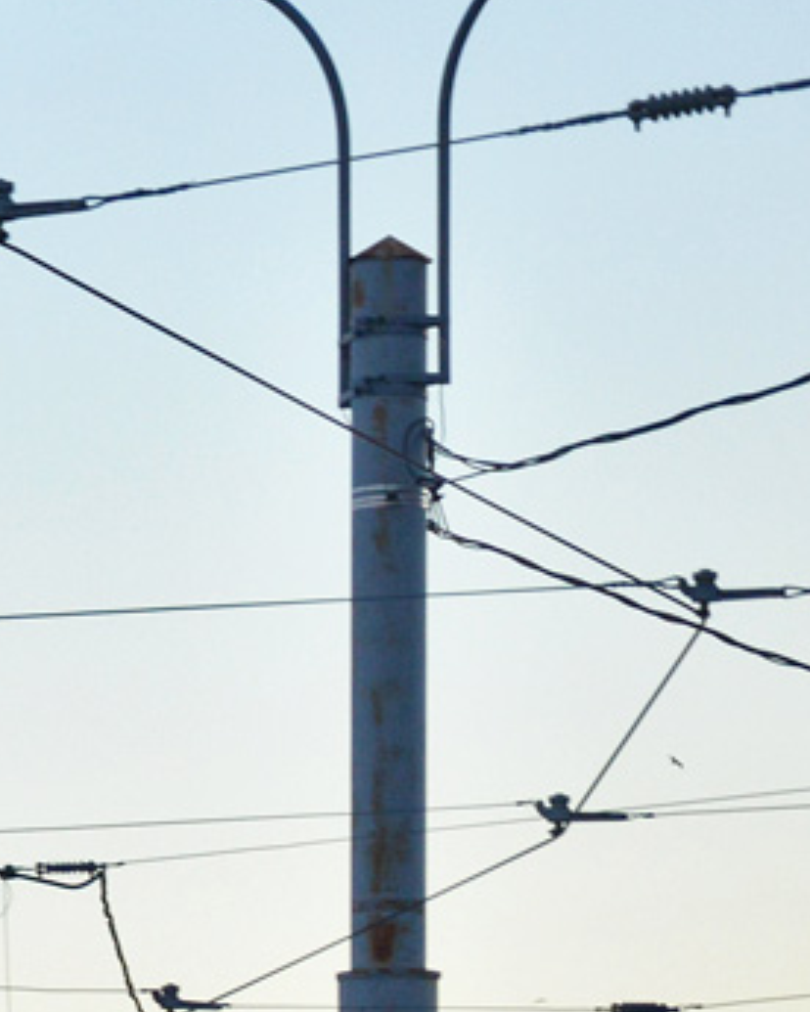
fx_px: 10638
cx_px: -1227
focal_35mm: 355
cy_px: 1379
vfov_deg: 5.4
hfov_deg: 4.3
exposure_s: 1/160
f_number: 5.6
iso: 400
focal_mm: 58
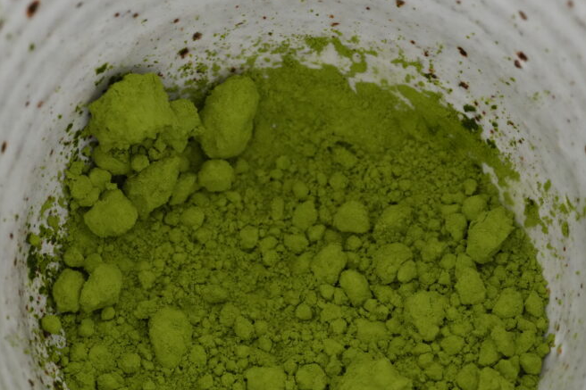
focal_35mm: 164
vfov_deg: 8.4
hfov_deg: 12.5
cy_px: 252
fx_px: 2669
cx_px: 284
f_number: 10
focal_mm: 105
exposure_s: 1/125
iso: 5000
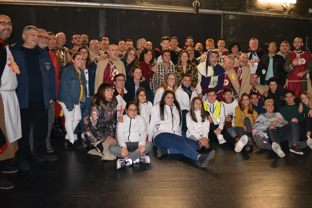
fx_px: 278
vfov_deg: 41.1
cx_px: 183
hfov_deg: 58.3
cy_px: 90
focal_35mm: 32
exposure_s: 1/60
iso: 1250
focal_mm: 18
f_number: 3.5
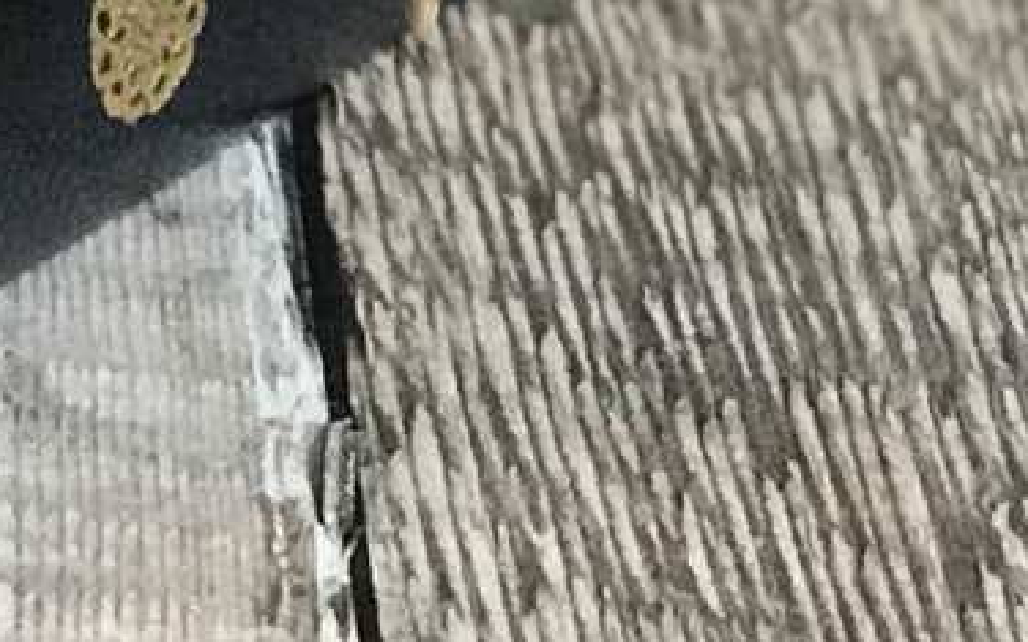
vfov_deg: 3.1
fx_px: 11515
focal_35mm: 411
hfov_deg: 5.0
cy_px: -1926
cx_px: -1282
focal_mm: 6.6
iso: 80
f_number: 2.8
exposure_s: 1/50
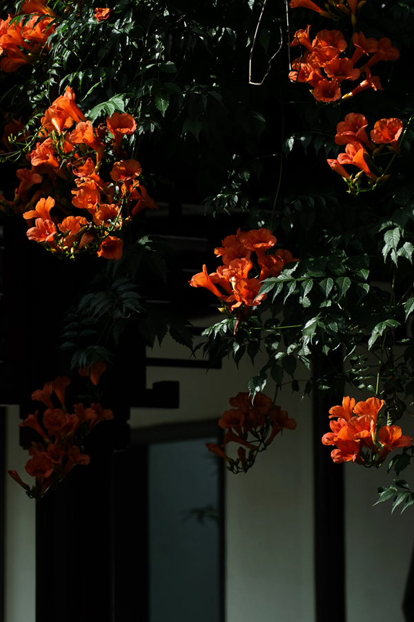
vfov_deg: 15.2
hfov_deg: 10.2
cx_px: 207
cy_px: 311
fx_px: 2329
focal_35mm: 135
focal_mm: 90
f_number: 5.6
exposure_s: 1/500
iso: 100
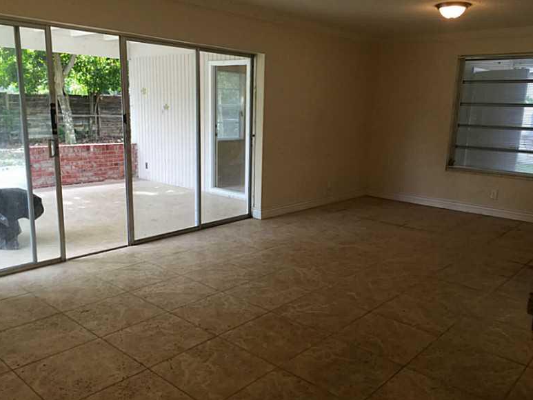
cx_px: 272
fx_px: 462
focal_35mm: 30
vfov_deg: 46.8
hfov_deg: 60.0
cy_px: 206
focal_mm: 4.15
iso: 32
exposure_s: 1/40
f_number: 2.2
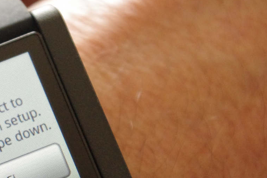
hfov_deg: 17.8
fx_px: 823
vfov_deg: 12.3
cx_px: -21
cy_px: 141
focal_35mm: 111
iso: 3200
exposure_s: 1/160
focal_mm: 32.5
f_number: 5
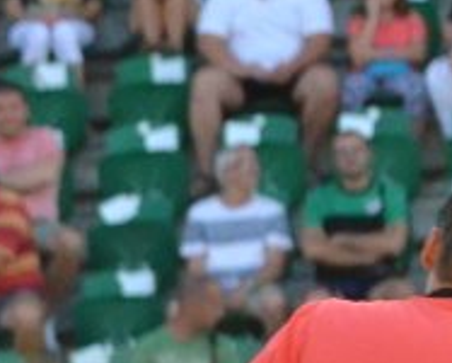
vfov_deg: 1.2
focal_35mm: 1304
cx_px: -979
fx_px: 17462
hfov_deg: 1.5
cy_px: 802
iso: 2000
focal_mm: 145
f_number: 5.6
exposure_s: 1/2000
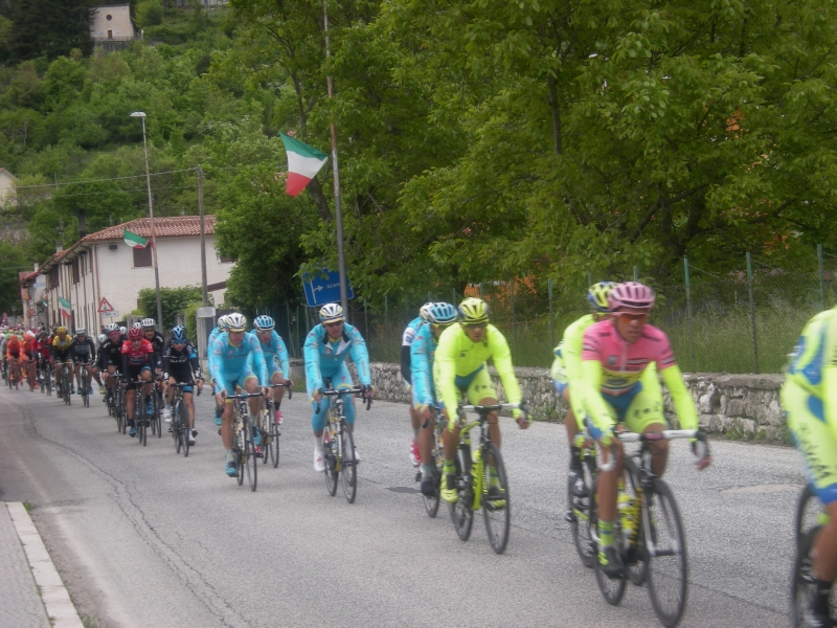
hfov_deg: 19.3
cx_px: 418
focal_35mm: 102
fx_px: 2466
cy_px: 314
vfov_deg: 14.5
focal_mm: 17
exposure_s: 1/160
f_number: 5.6
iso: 64
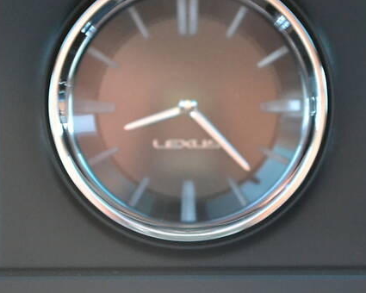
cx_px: 198
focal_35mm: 146
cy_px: 139
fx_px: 1580
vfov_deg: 10.6
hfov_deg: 13.2
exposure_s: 1/30
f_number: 5.6
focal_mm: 55
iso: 3200
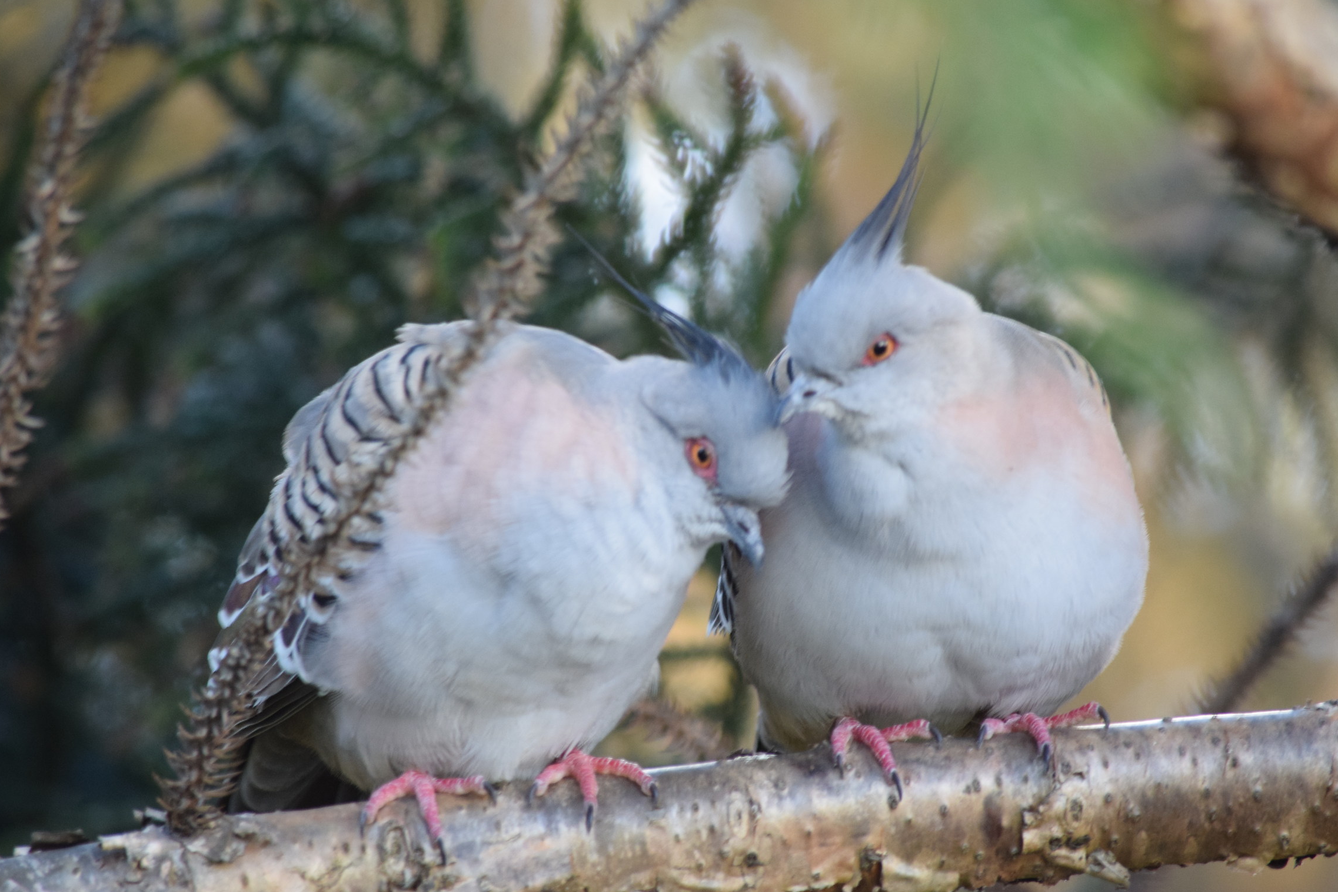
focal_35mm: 475
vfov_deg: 2.9
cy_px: 442
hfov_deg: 4.3
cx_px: 663
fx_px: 17653
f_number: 5.6
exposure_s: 1/125
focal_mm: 300
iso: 1250
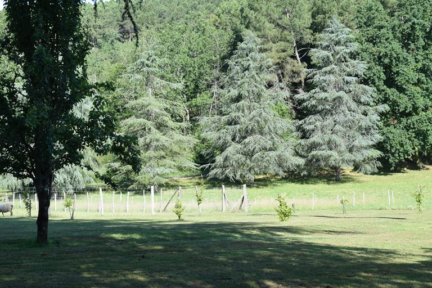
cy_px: 115
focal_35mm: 60
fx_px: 720
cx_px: 247
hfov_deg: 33.3
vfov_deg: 22.6
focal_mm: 30
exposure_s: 1/250
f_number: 8
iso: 220
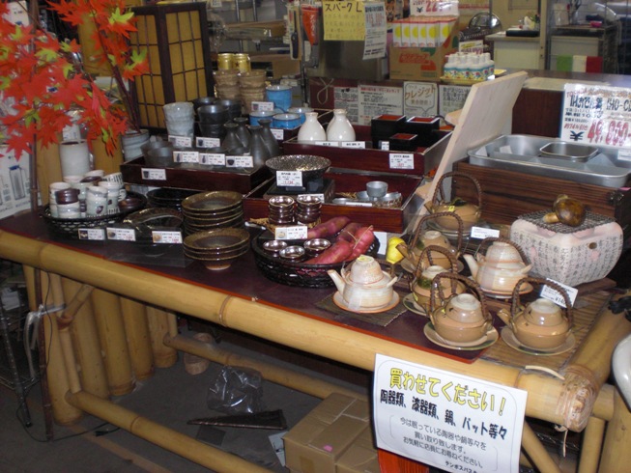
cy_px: 236
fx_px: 693
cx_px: 316
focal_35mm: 38
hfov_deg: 49.0
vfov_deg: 37.7
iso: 200
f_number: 3.1
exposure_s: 1/60
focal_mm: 6.3
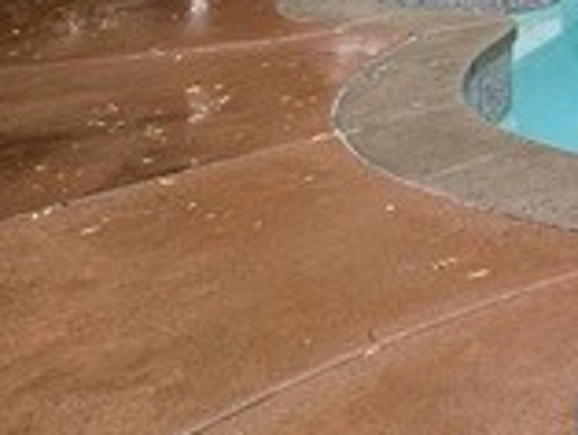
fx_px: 952
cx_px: 1171
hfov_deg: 19.0
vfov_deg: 21.0
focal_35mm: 57
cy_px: -251
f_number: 2.2
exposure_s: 1/99
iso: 50
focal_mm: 2.22
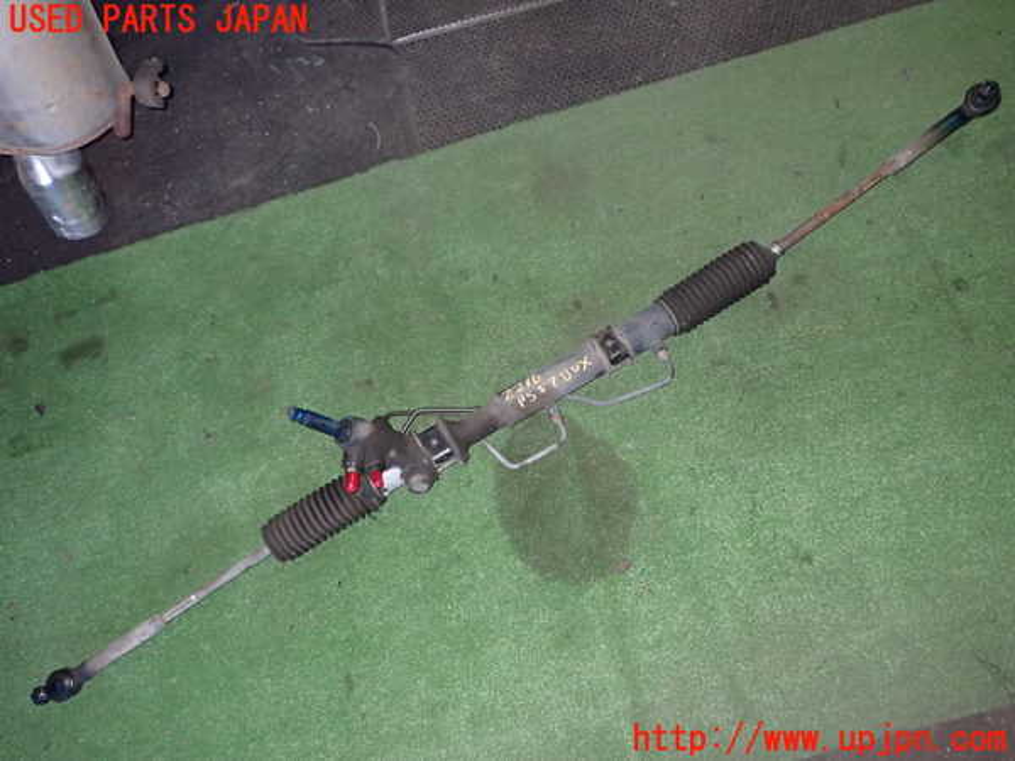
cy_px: 380
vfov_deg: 46.8
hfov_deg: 60.0
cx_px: 508
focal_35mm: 30
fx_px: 880
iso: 800
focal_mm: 5.4
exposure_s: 1/30
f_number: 6.3
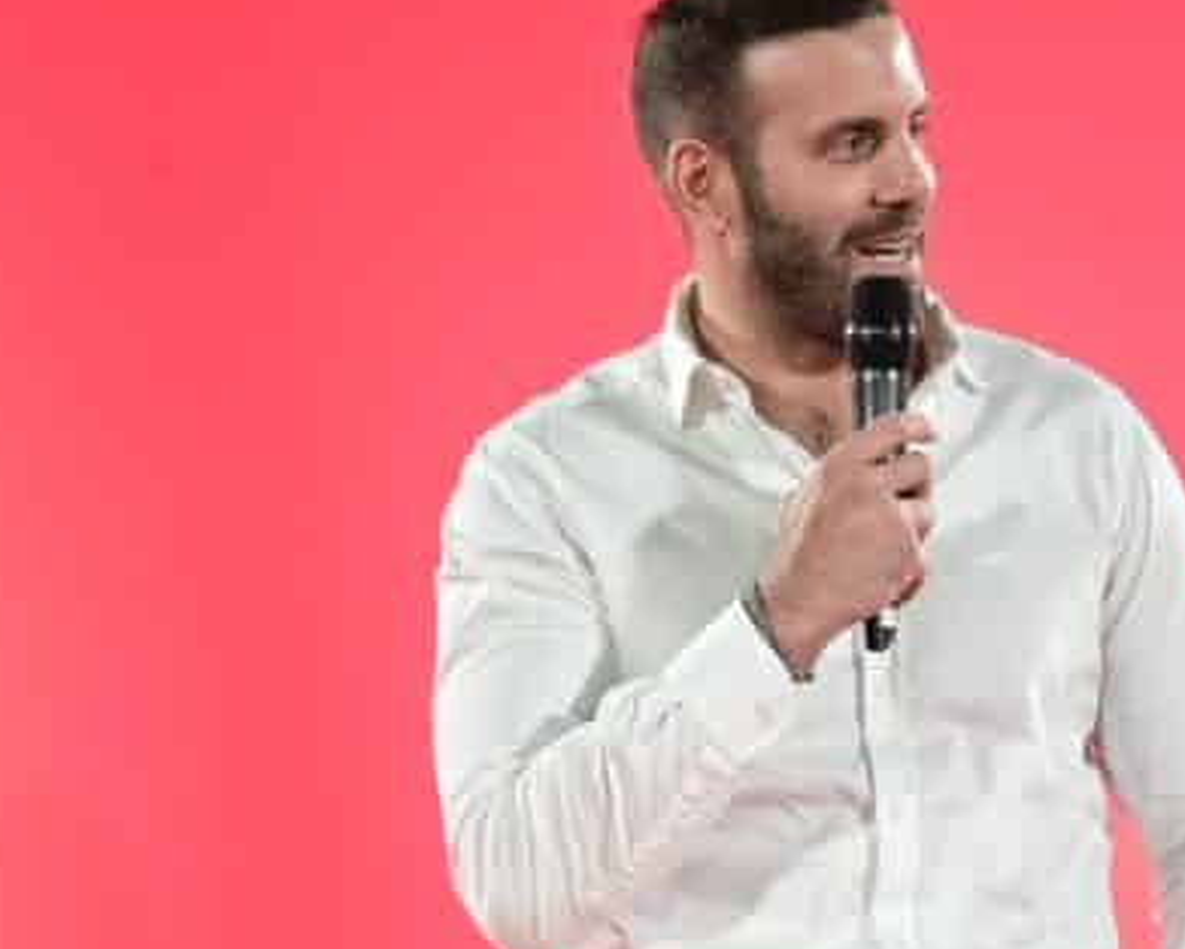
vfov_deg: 5.1
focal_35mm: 304
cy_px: 503
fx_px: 10664
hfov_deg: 6.4
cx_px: 924
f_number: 6.3
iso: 1600
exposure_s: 1/60
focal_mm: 165
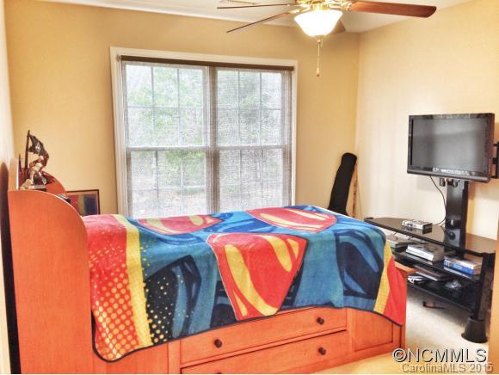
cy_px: 188
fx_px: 476
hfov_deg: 55.3
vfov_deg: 43.0
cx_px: 250
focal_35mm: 33
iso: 160
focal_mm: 4.12
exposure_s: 1/20
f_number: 2.4
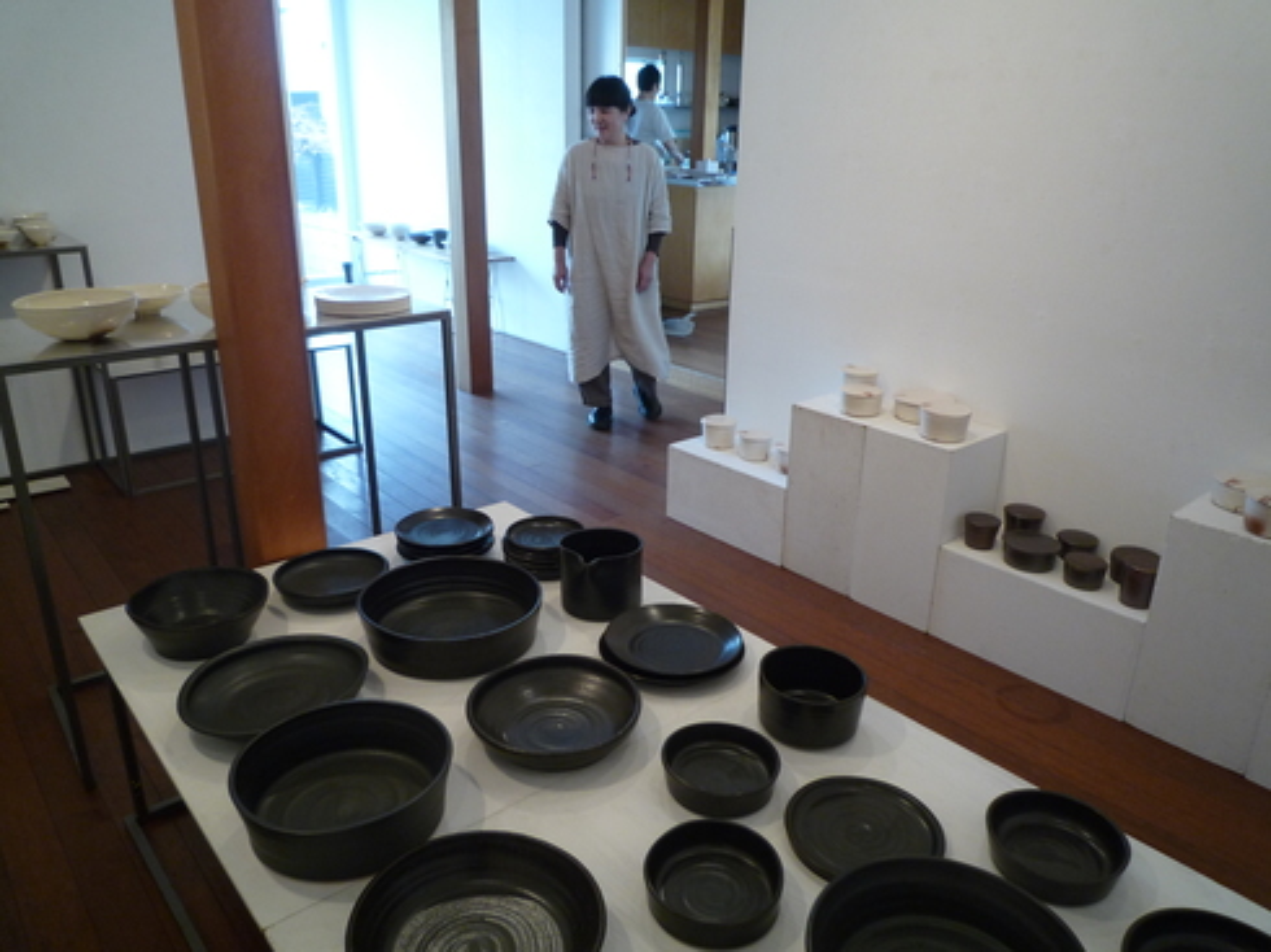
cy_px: 476
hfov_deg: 69.4
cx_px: 636
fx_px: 917
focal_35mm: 25
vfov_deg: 54.8
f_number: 2.8
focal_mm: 4.4
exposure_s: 1/30
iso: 160
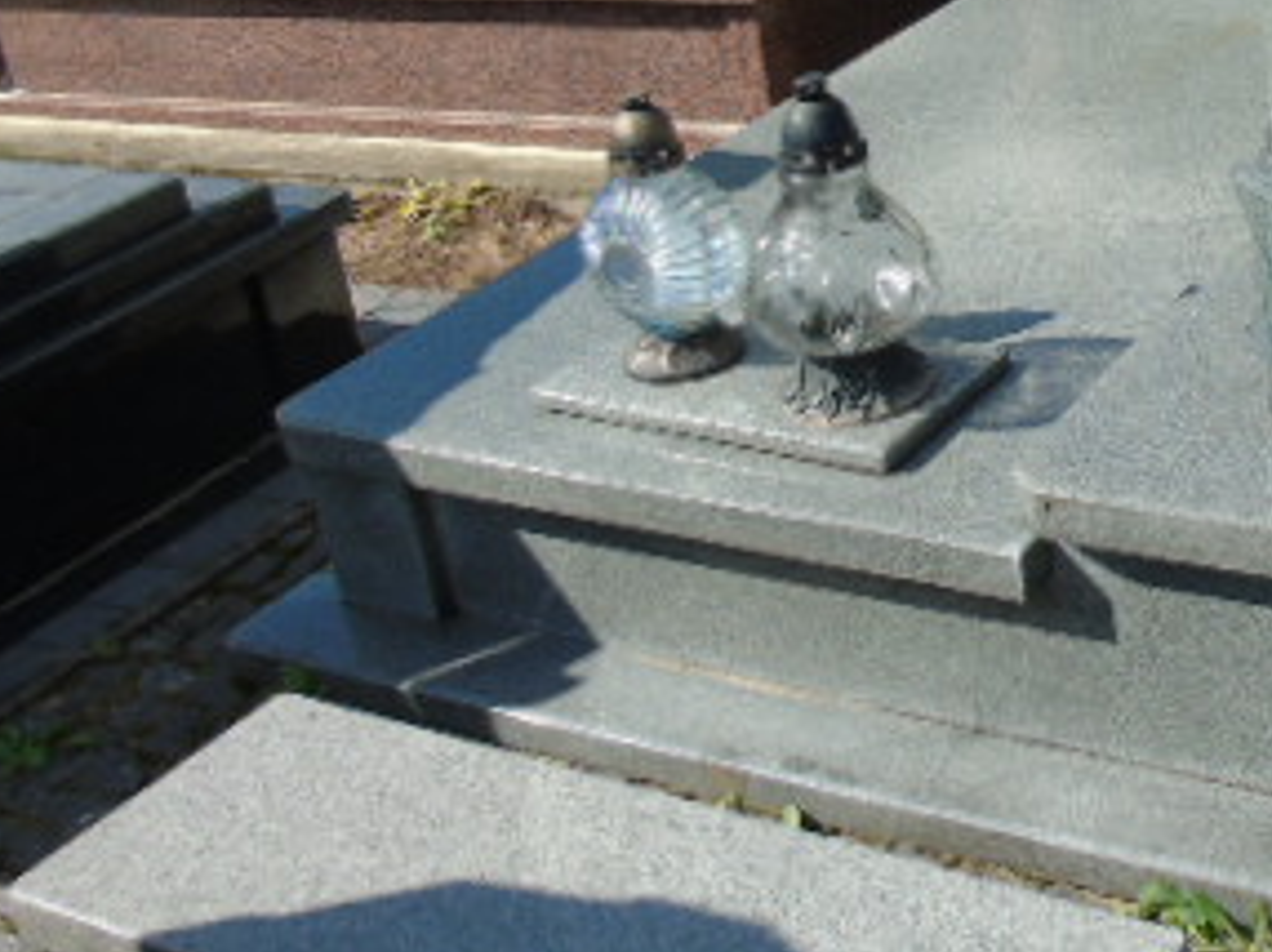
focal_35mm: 56
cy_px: 107
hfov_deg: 31.1
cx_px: 1352
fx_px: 2056
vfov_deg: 25.3
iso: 80
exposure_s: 1/640
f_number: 3.4
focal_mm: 4.4
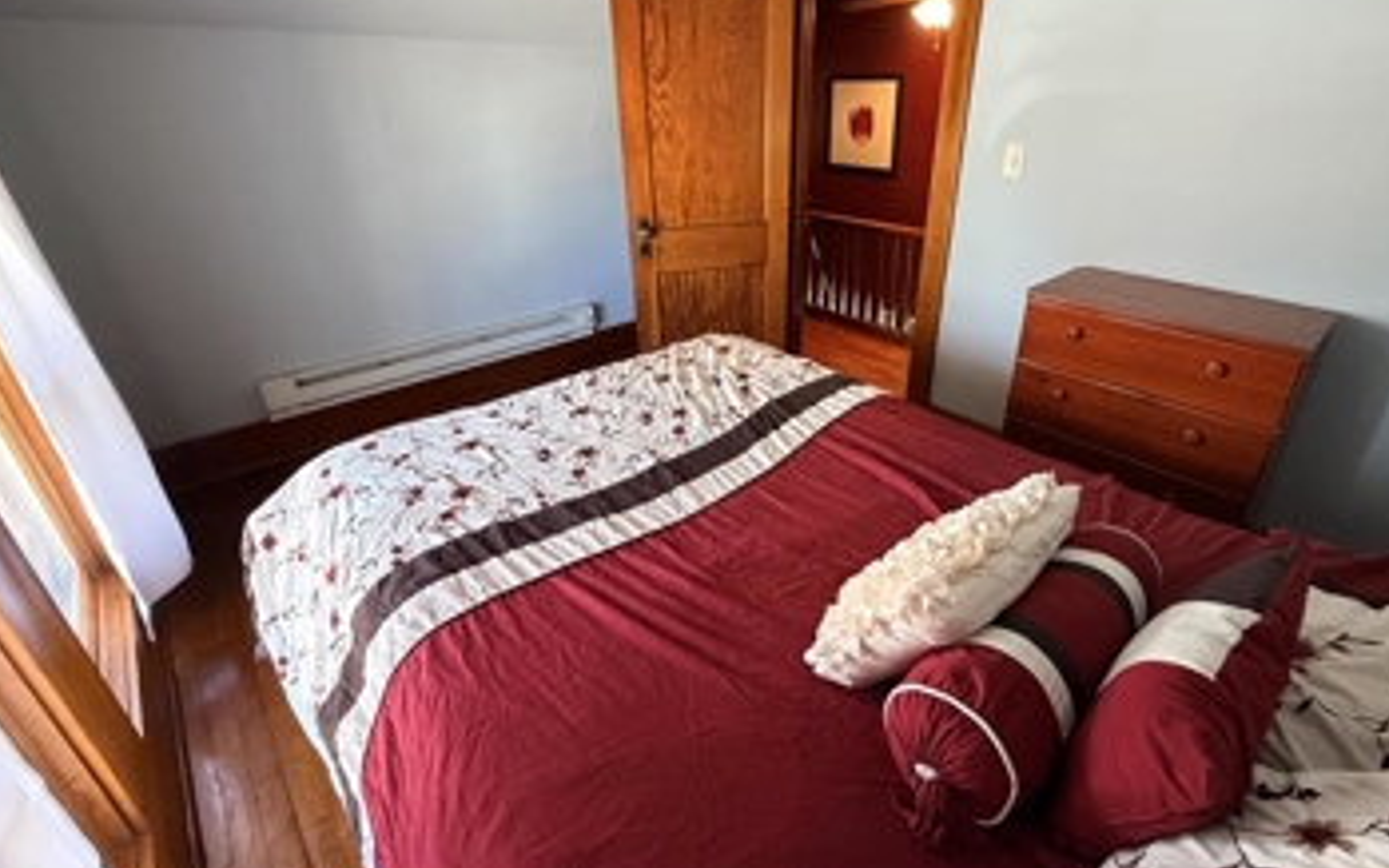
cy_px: 378
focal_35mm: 17
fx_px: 643
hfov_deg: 94.2
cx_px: 748
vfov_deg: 67.7
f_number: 2.2
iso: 500
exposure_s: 1/60
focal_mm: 2.22
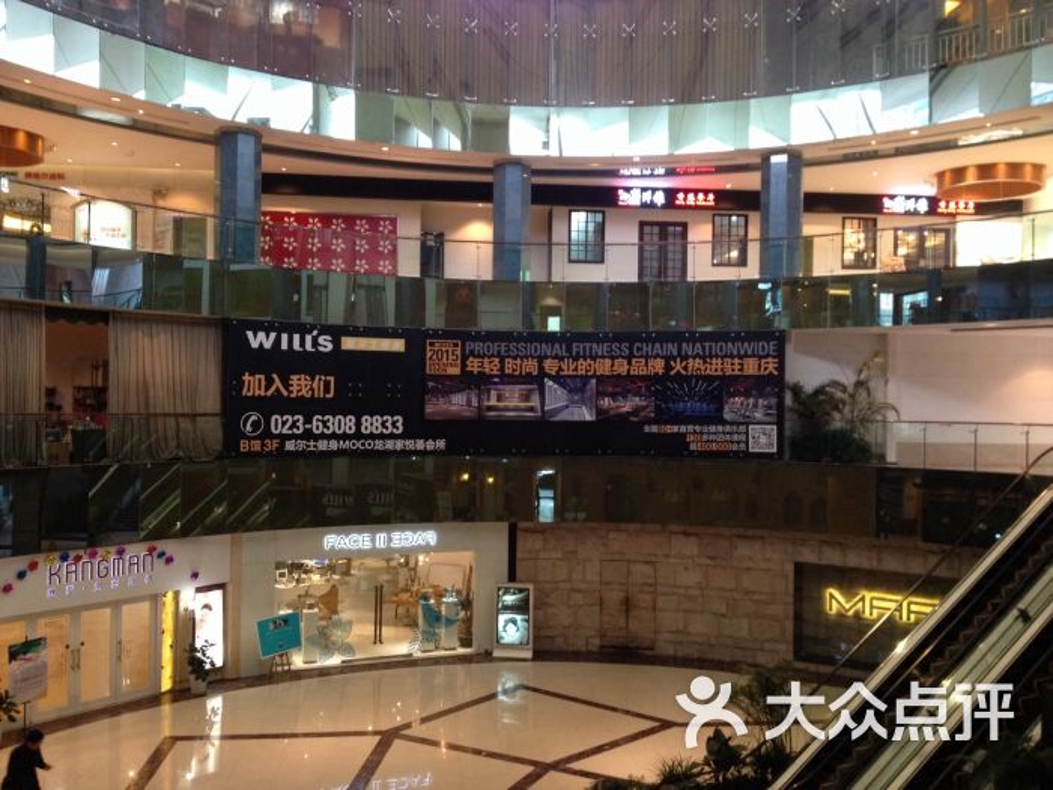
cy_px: 395
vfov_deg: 40.7
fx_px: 1065
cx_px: 526
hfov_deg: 52.6
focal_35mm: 35
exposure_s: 1/20
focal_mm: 4.28
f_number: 2.4
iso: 160
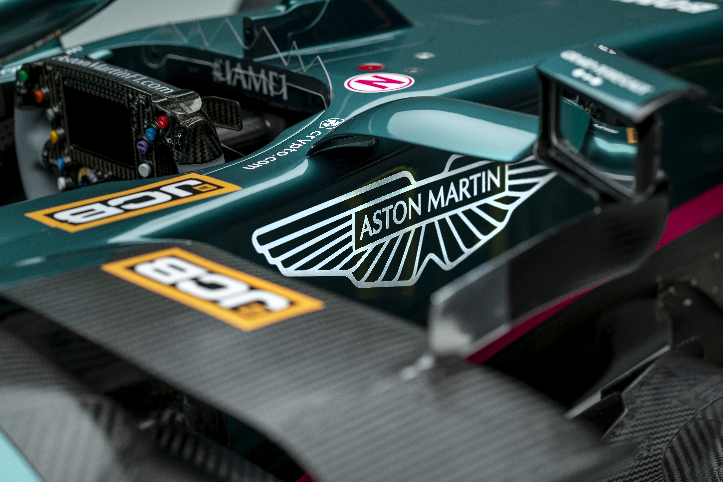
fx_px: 1707
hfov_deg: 23.9
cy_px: 241
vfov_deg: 16.1
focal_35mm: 85
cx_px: 362
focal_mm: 85
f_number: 3.5
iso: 400
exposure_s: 1/100
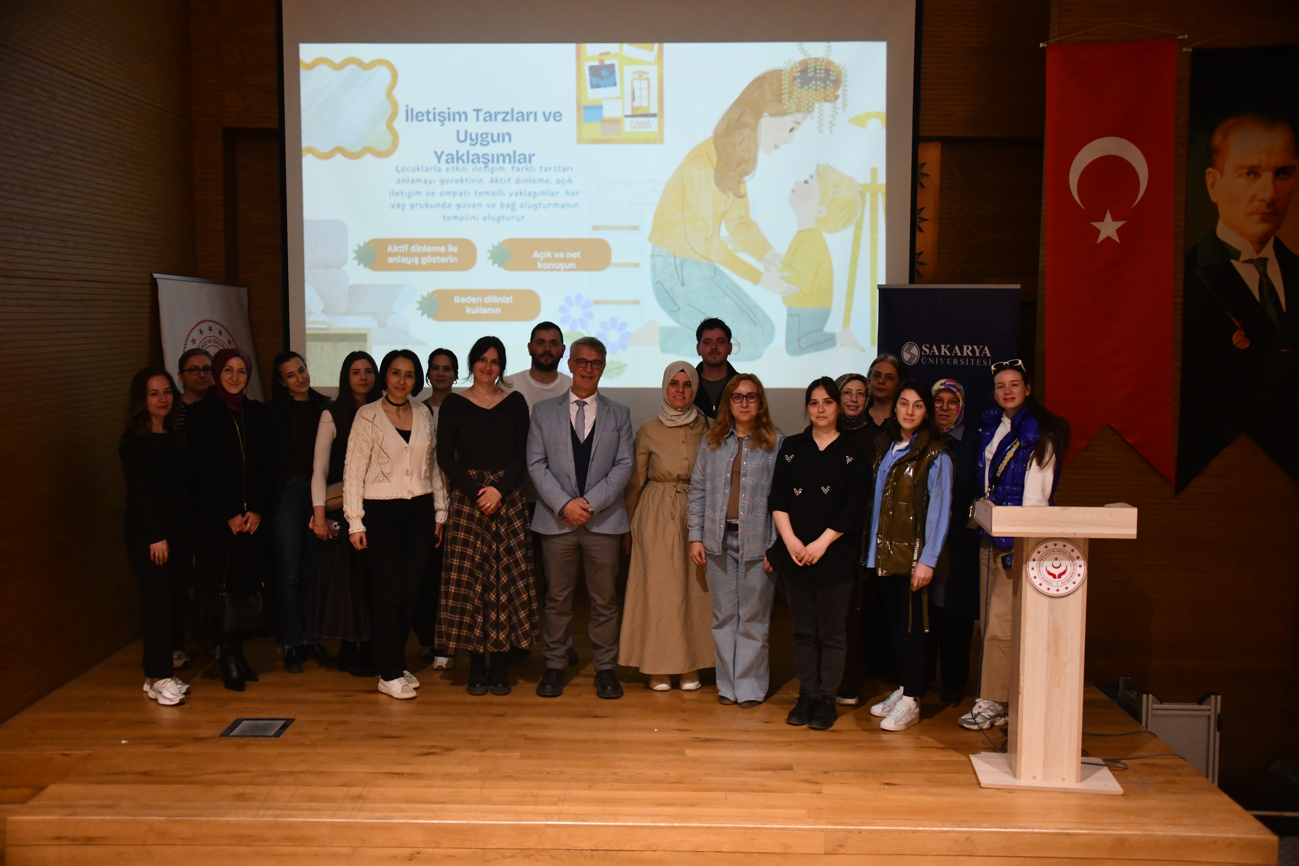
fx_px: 1299
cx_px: 650
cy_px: 433
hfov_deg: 53.1
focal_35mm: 36
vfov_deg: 36.9
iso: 5000
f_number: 4
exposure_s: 1/125
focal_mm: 36
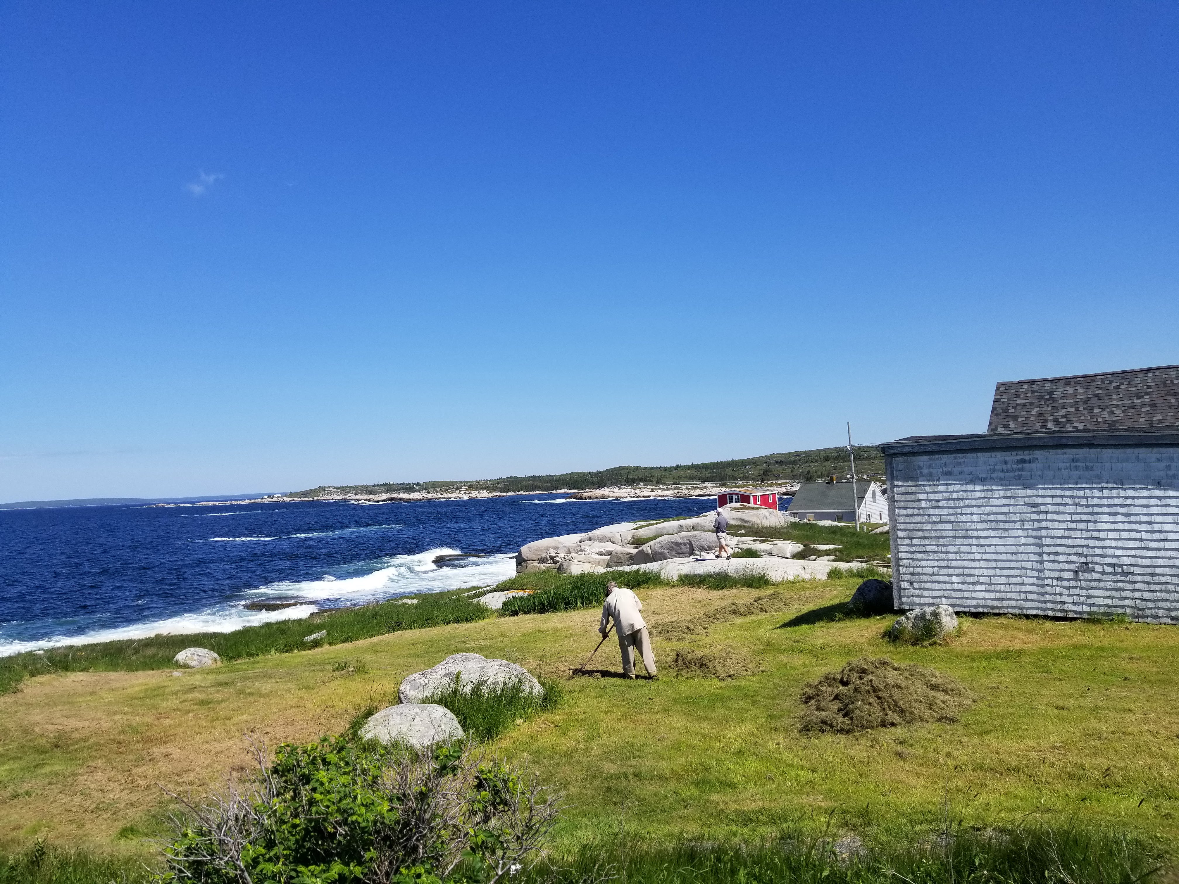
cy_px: 442
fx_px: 886
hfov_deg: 67.3
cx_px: 590
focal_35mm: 26
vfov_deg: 53.1
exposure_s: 1/3240
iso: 50
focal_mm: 4.25
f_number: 1.7
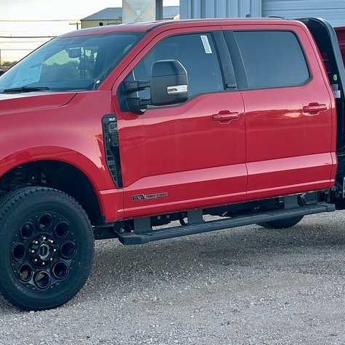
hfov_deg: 18.9
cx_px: 145
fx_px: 1037
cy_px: 143
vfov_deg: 18.9
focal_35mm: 92
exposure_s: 1/494
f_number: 1.78
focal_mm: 6.86
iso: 80
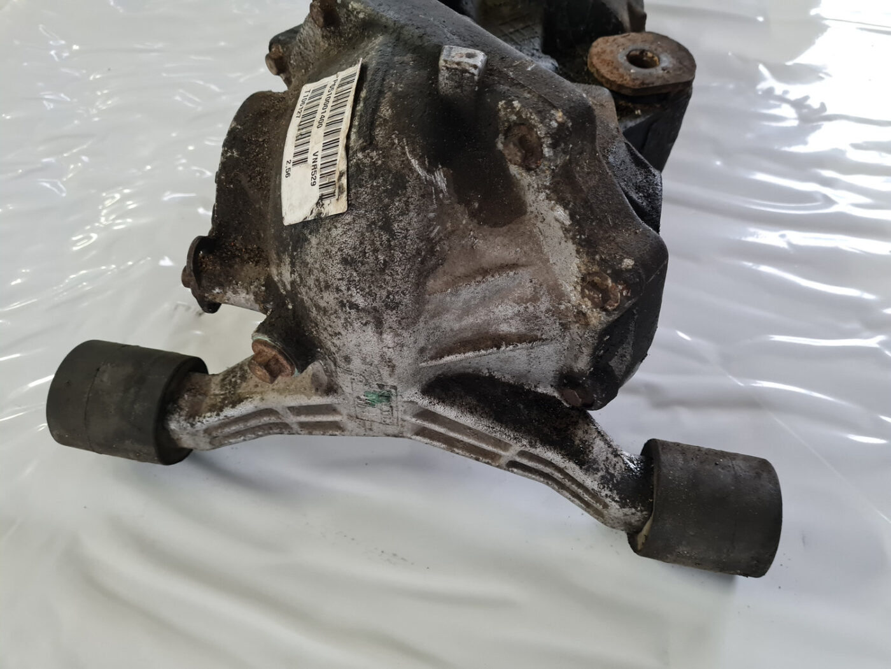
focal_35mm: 26
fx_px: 669
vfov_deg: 53.1
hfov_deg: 67.3
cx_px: 446
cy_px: 334
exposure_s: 1/50
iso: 640
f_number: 1.8
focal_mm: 5.4
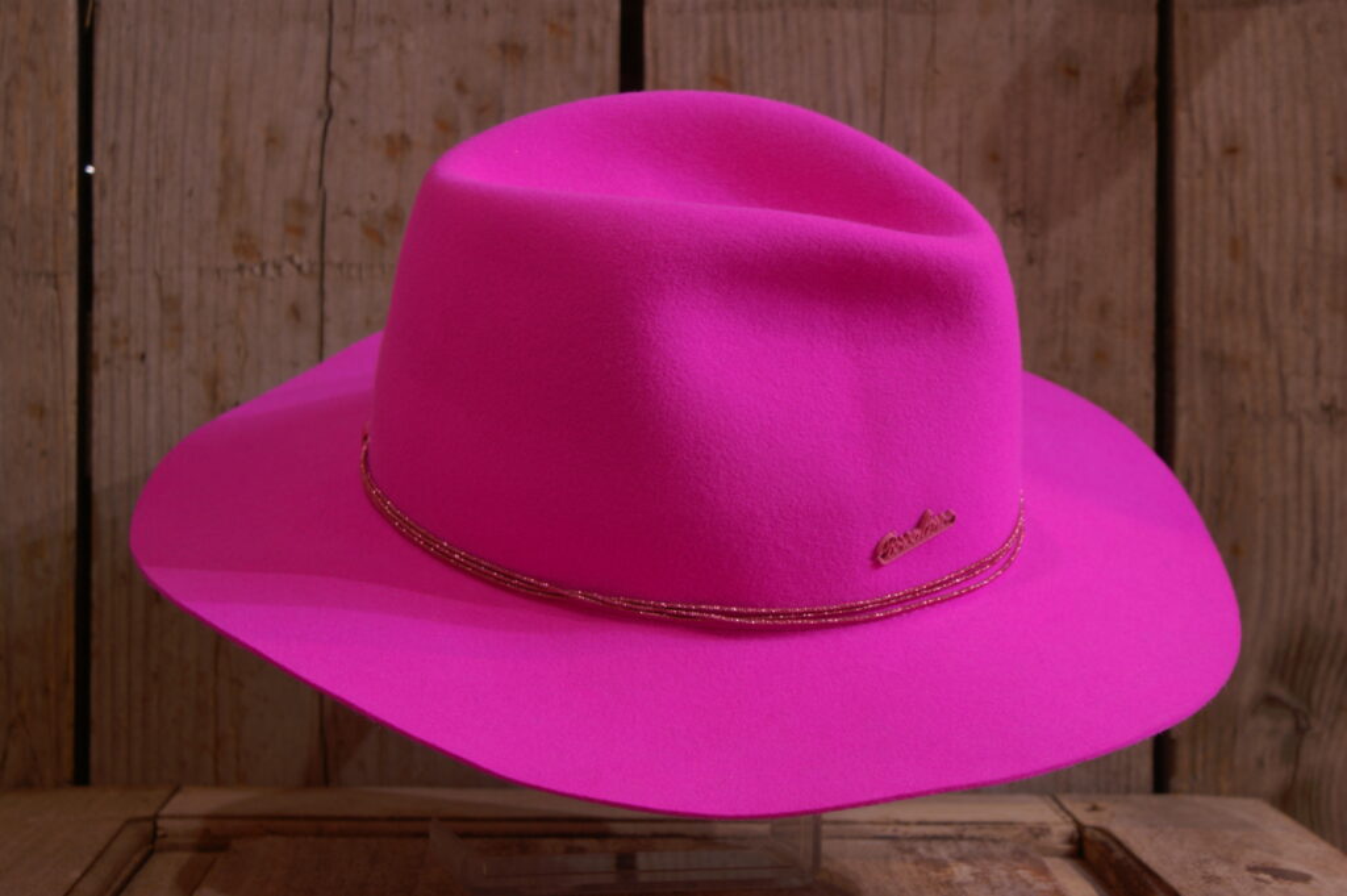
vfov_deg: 16.5
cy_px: 448
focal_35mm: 82
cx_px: 674
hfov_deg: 24.6
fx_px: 3084
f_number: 8
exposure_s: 1/2
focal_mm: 55
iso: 100
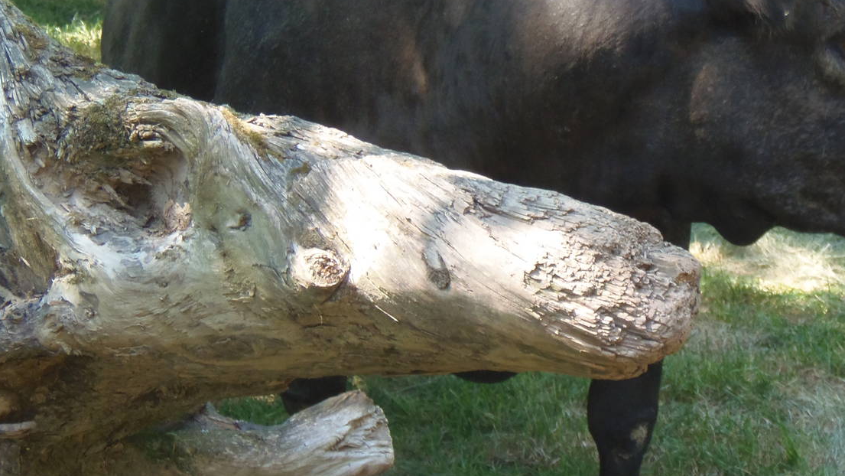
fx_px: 4101
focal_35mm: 183
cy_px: 148
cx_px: 568
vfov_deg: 6.6
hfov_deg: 11.7
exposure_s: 1/40
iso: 125
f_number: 4.5
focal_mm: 21.4
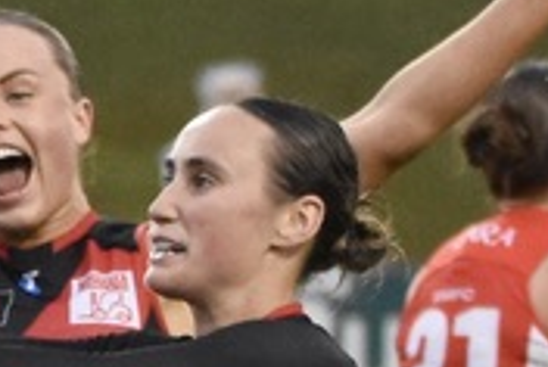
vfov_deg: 1.0
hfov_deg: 1.5
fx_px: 21133
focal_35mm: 1386
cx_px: -912
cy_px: 802
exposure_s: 1/1250
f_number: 5
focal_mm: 150
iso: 2500
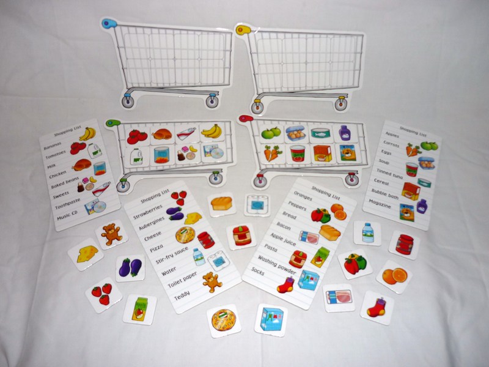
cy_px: 184
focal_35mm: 33
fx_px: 466
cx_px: 244
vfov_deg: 42.9
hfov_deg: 55.4
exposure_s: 1/30
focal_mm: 5.5
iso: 100
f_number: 2.8
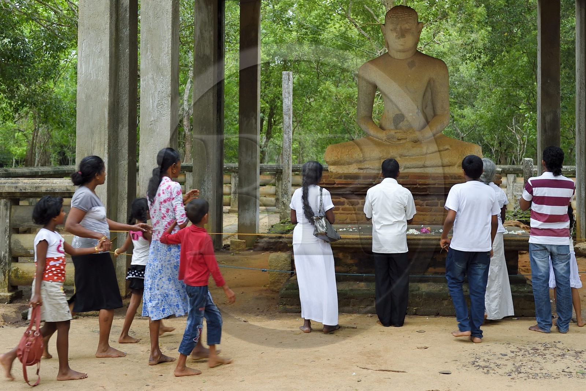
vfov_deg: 35.0
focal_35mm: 38
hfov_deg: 50.7
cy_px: 196
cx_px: 293
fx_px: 618
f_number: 5.6
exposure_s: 1/100
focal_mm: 38
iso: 1600
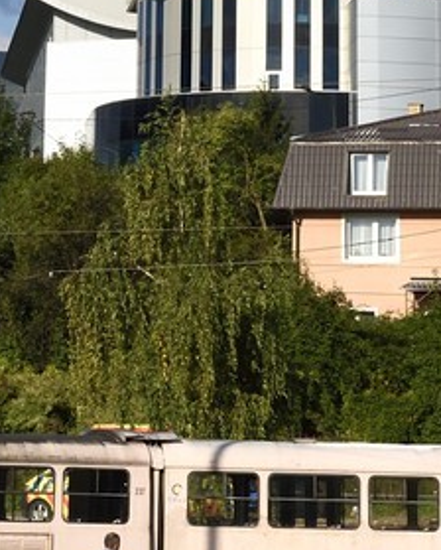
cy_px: -720
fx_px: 3321
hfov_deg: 7.6
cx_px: 110
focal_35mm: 204
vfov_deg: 8.7
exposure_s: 1/320
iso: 200
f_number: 13
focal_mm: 38
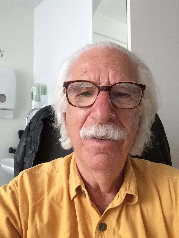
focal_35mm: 31
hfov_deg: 45.4
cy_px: 119
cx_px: 90
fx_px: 214
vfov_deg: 58.4
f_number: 2.4
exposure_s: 1/25
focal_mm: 2.15
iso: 400
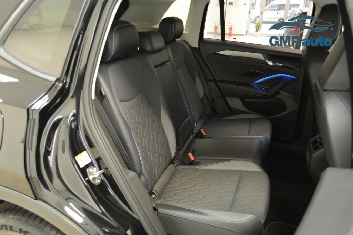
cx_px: 176
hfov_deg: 67.4
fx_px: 265
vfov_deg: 47.9
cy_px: 118
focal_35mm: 27
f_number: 3.5
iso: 3200
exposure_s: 1/25
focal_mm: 18
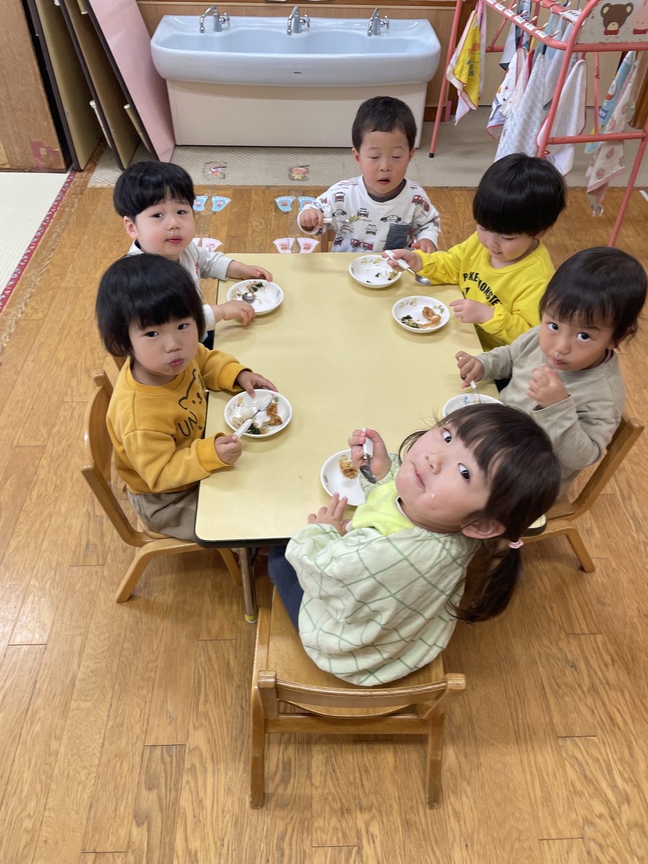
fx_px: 649
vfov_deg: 67.3
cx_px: 324
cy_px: 432
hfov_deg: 53.1
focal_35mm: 26
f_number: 1.6
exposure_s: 1/120
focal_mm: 4.2
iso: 100
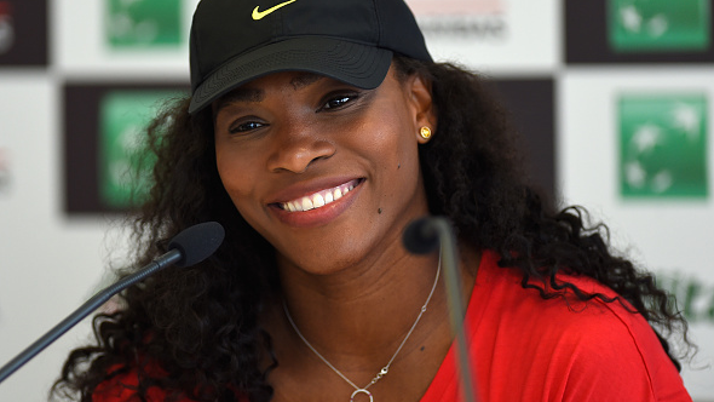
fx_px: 5983
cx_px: 358
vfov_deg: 3.8
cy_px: 166
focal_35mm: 316
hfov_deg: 6.8
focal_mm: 300
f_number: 2.8
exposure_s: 1/500
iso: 1250
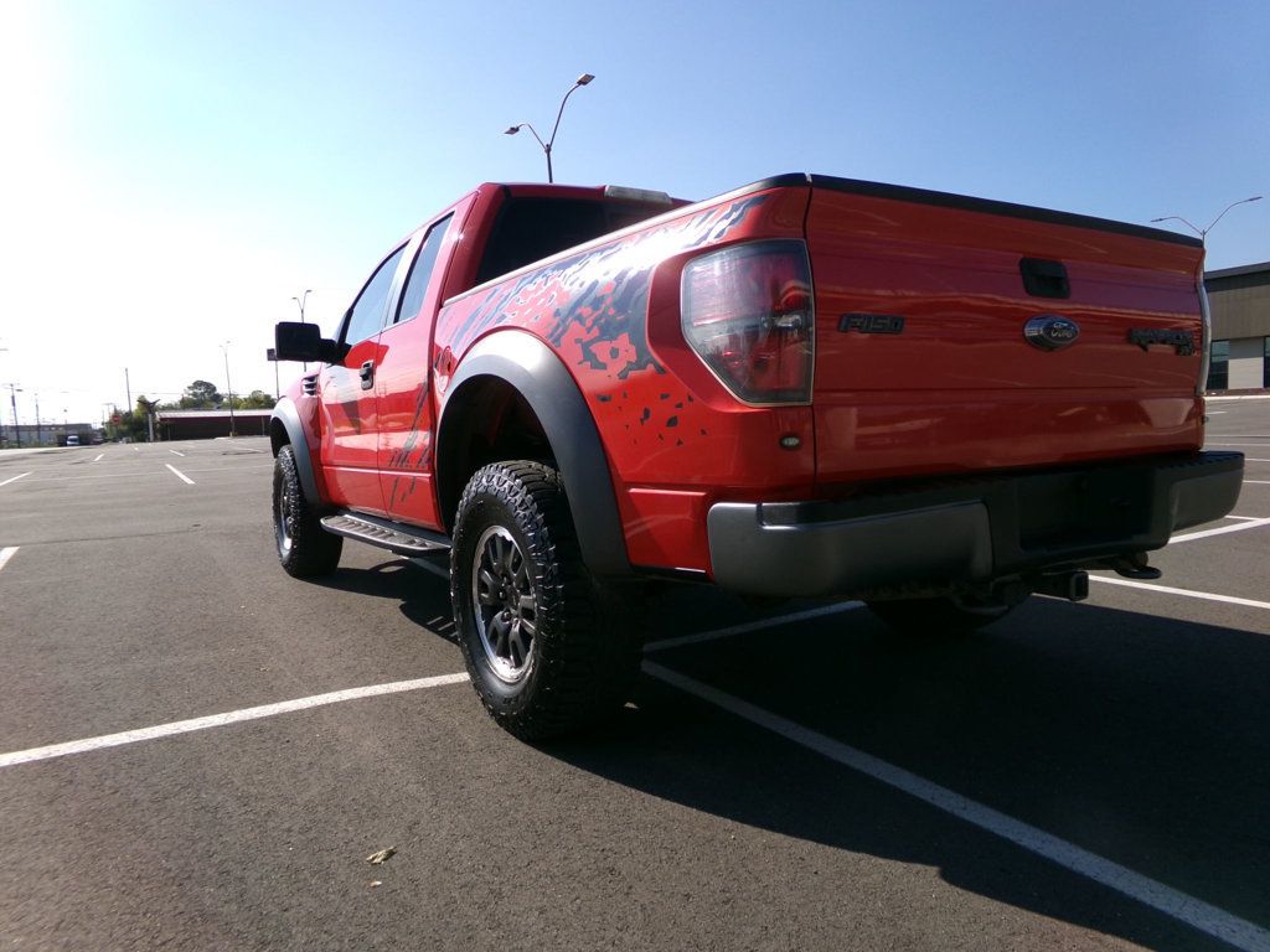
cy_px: 476
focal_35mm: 24
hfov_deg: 71.6
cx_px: 635
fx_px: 881
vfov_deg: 56.8
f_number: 11.07
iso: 100
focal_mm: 4.3
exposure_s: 1/100
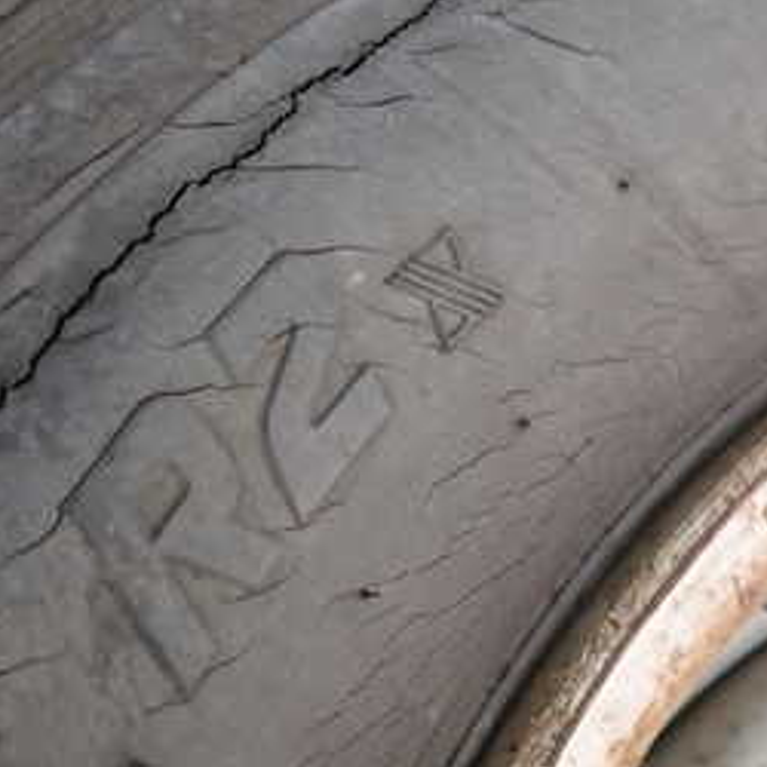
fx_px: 1329
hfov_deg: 32.0
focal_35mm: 53
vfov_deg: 32.0
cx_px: 273
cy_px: 264
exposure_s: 1/30
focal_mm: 4.5
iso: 320
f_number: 2
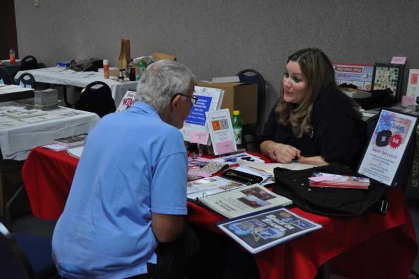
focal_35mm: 52
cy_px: 140
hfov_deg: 37.9
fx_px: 611
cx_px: 210
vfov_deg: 25.7
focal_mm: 35
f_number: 5
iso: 800
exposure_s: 1/40
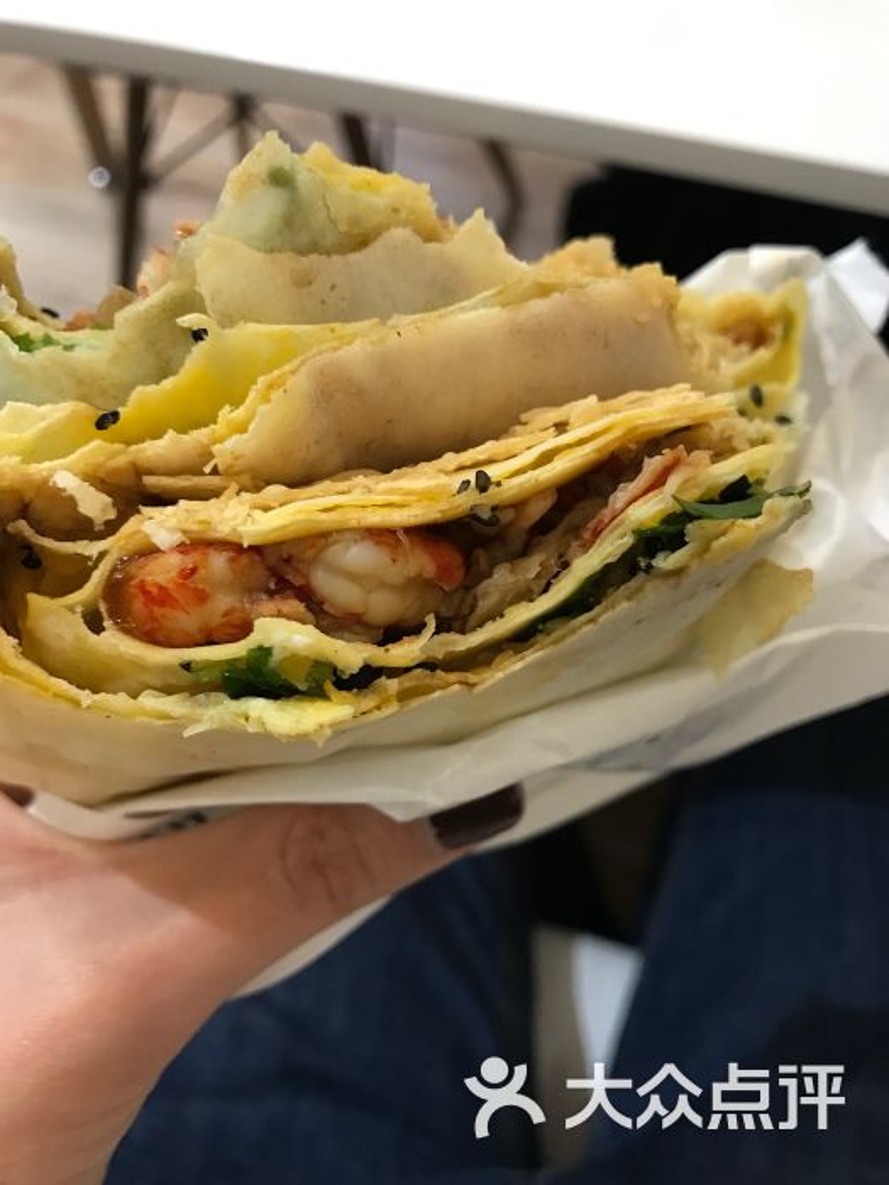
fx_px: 959
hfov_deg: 49.7
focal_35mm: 28
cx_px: 444
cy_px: 592
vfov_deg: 63.4
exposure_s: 1/17
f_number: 1.8
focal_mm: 3.99
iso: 40
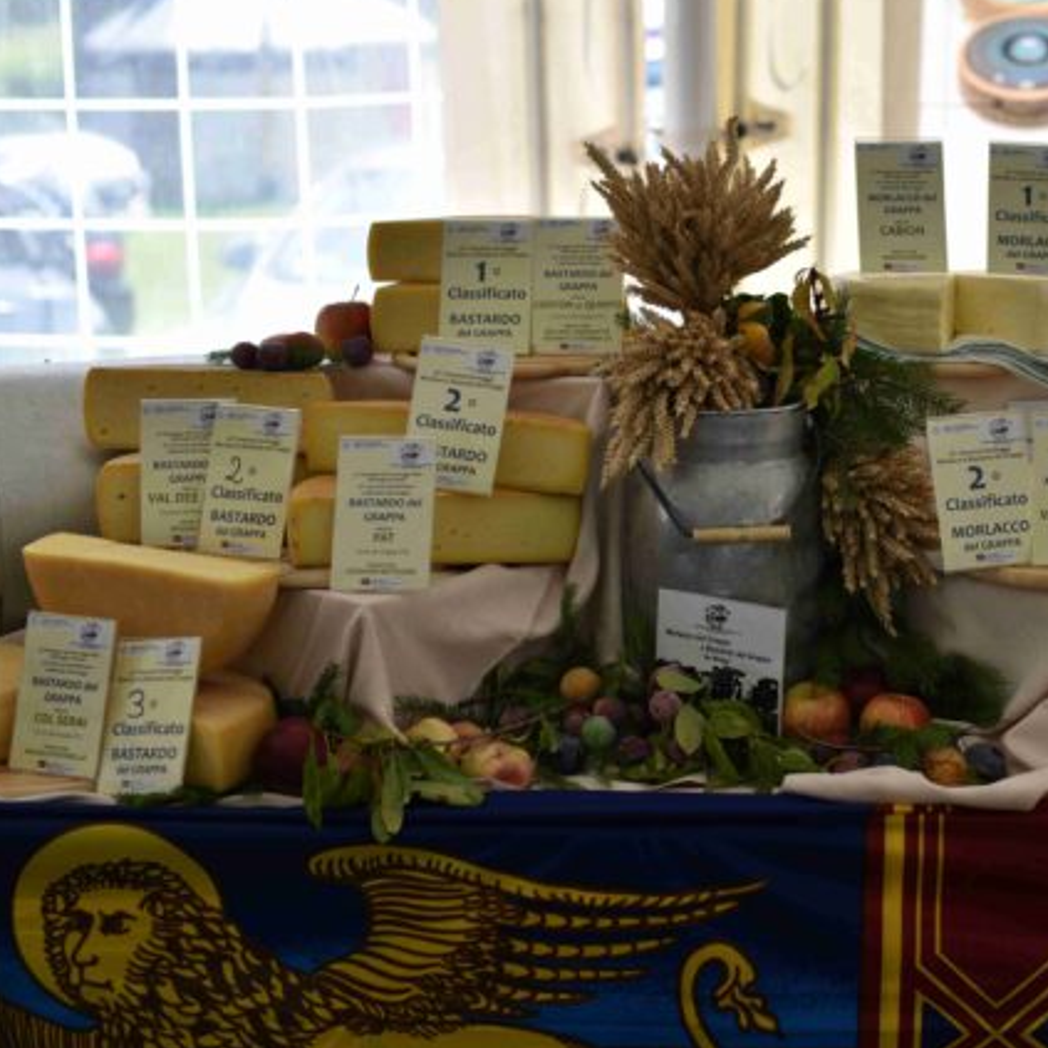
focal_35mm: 63
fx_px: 2158
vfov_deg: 27.3
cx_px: 768
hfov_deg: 27.0
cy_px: 479
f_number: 2.5
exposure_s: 1/640
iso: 100
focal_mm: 45
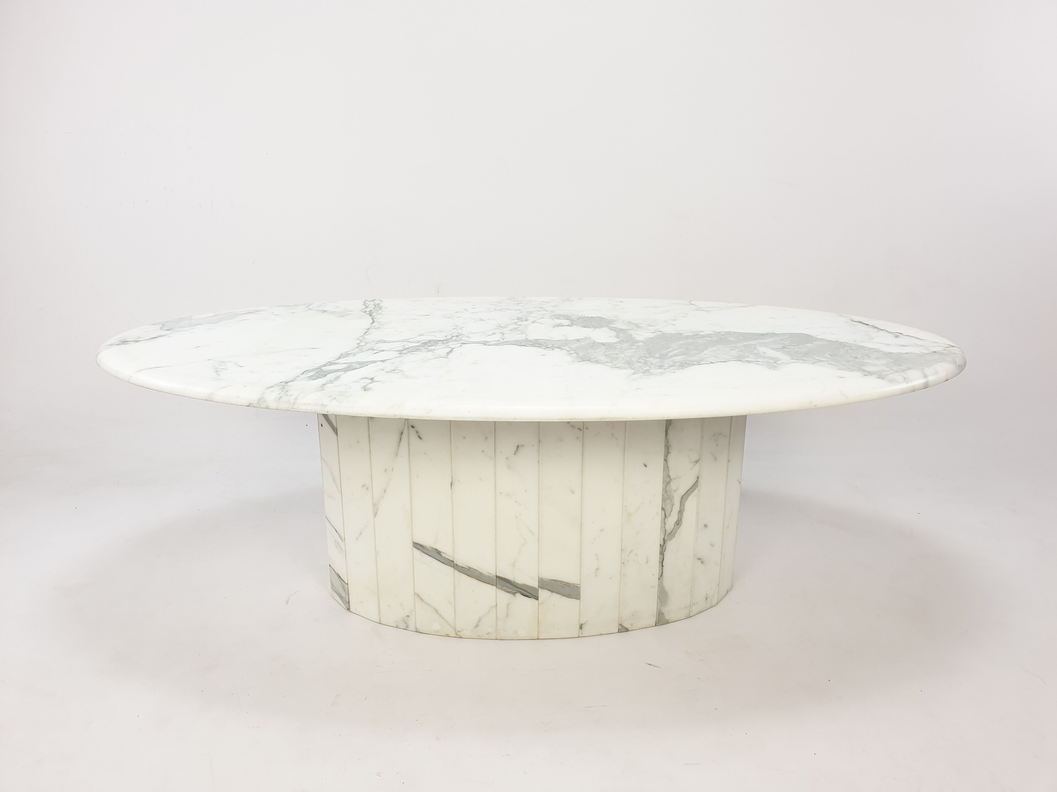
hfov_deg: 67.3
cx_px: 528
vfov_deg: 53.1
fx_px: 794
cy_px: 396
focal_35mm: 26
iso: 64
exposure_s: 1/100
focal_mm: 4.3
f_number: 2.4
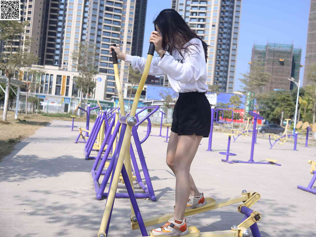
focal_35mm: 38
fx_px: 347
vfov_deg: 37.7
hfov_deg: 48.9
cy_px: 118
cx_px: 178
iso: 160
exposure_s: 1/1000
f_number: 5.6
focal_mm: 35
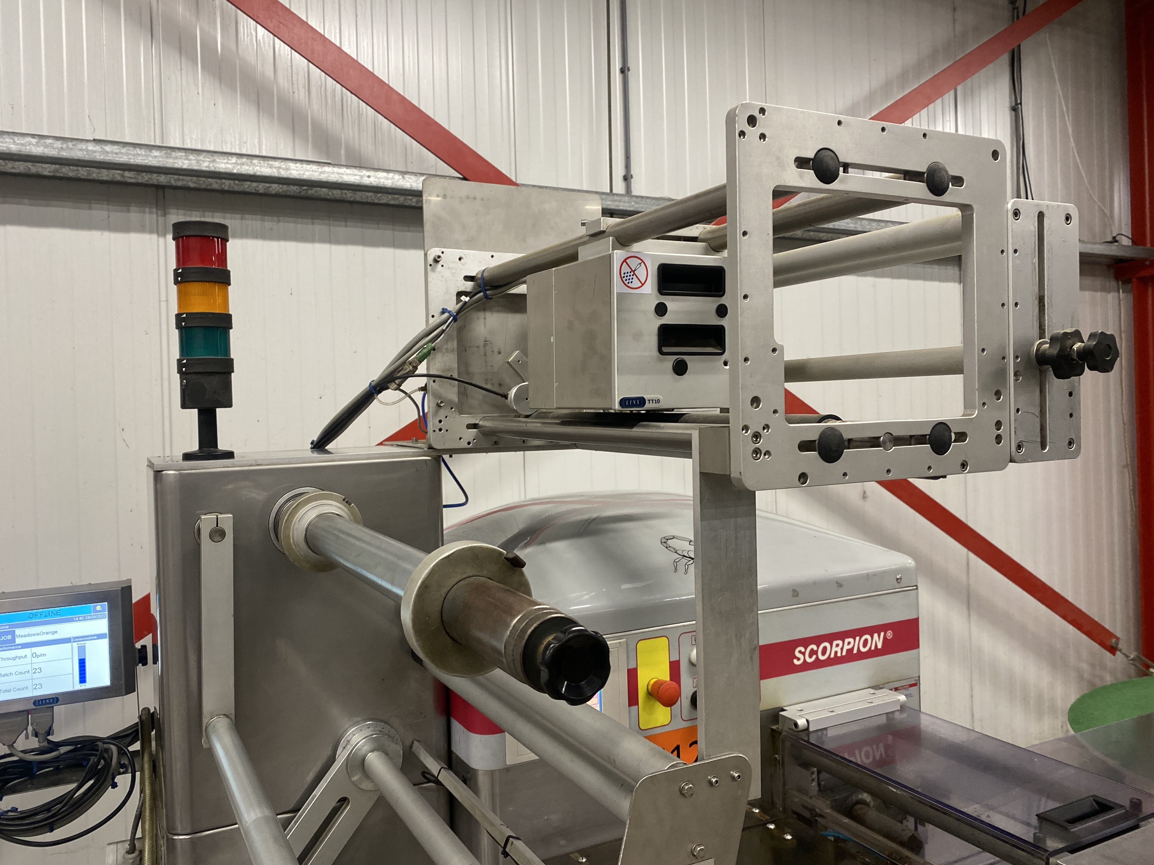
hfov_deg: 65.3
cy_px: 422
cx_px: 557
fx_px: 900
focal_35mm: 27
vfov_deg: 51.3
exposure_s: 1/50
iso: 160
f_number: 1.8
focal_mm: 4.25
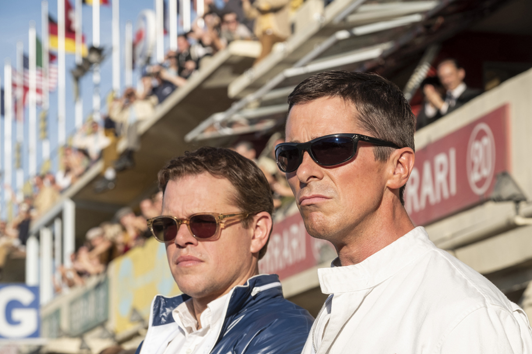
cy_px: 177
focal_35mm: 131
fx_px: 1935
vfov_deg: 10.5
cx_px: 266
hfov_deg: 15.7
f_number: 8
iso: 320
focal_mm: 87.1
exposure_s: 1/500
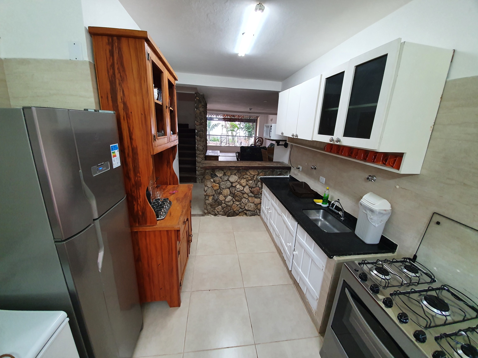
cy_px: 179
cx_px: 239
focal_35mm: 13
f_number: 2.2
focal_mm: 1.8
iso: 250
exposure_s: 1/60
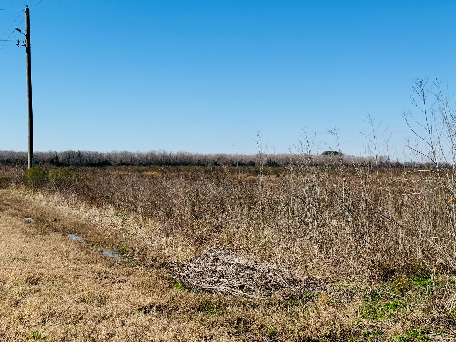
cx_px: 228
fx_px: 632
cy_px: 171
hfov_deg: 39.7
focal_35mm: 48
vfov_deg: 30.3
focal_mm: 6.76
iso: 64
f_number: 1.78
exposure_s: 1/7092
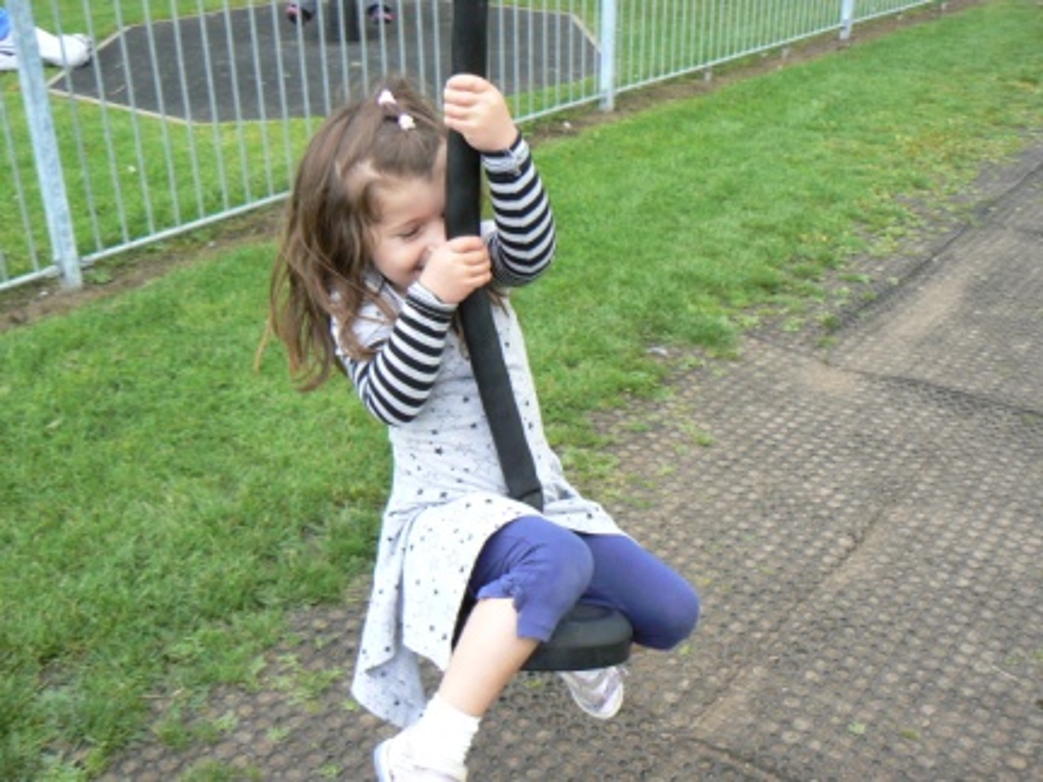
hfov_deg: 51.4
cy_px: 391
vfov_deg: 39.7
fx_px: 1085
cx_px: 522
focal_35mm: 36
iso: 200
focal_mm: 6
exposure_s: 1/400
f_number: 2.8
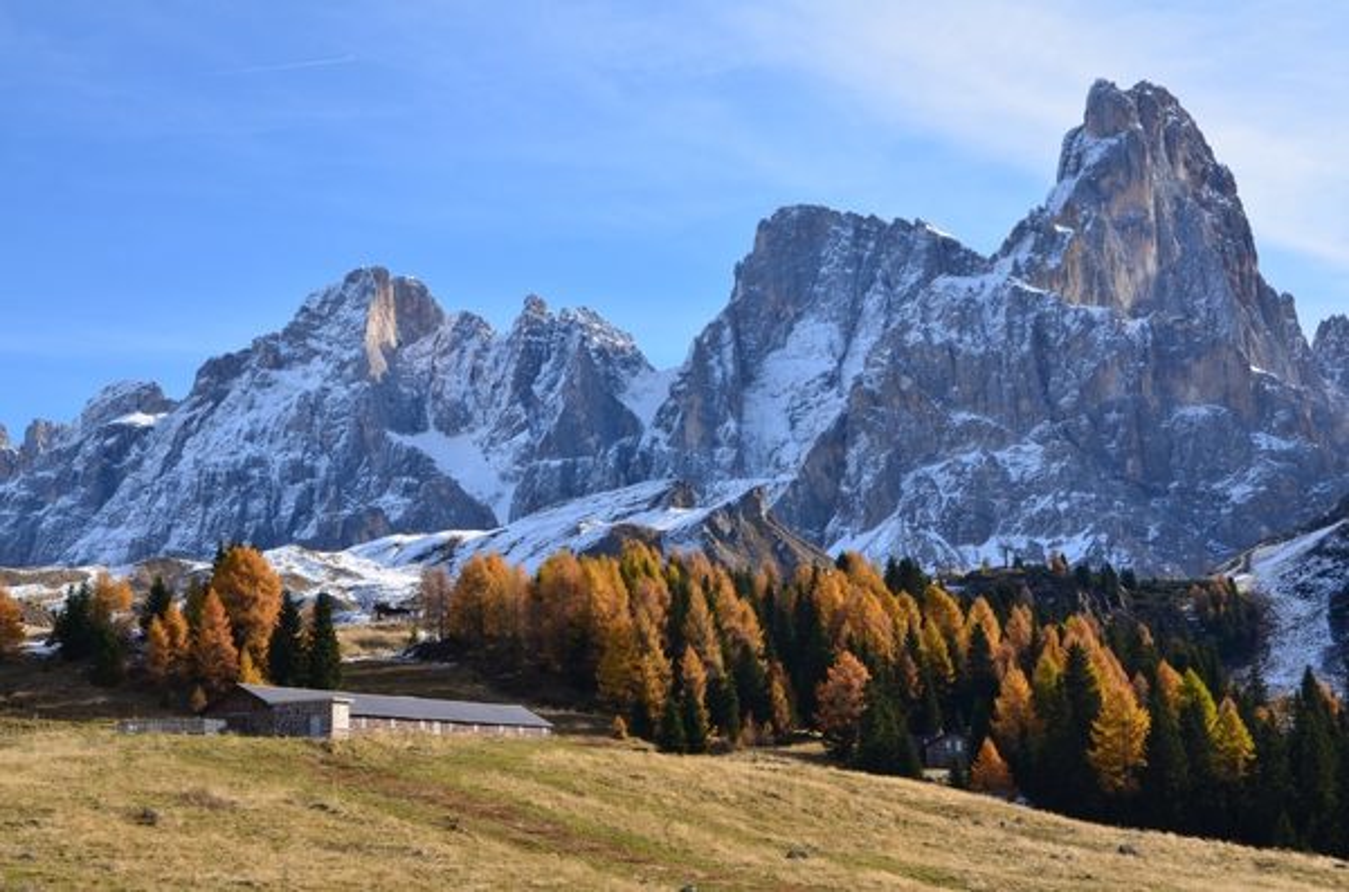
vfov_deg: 22.5
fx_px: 2243
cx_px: 674
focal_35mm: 60
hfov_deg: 33.5
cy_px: 446
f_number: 9.5
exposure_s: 1/180
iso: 140
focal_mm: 40
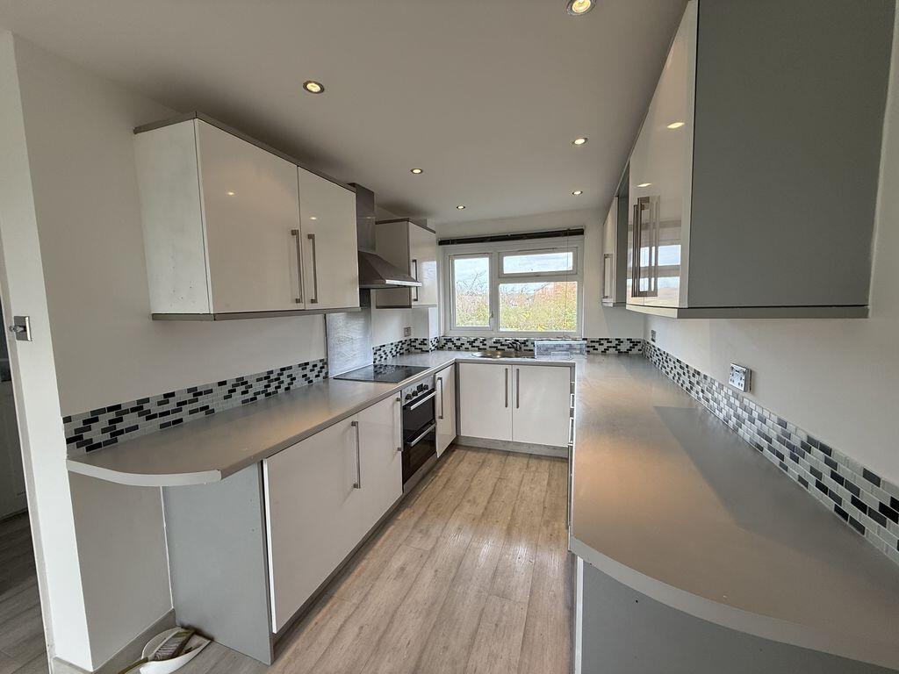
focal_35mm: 14
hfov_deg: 102.1
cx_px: 450
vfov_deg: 85.7
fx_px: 364
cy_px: 337
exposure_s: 1/115
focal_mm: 2.22
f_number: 2.2
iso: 64
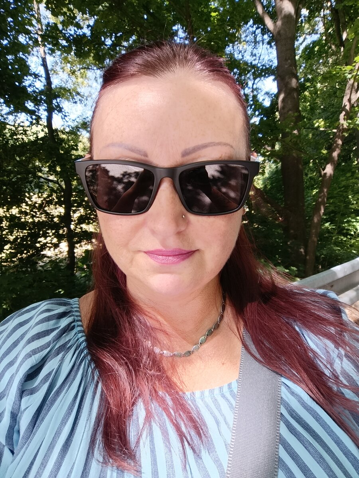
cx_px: 180
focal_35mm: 24
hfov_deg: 56.8
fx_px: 332
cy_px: 239
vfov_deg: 71.6
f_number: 2.4
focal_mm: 3.27
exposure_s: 1/99.9
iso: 80
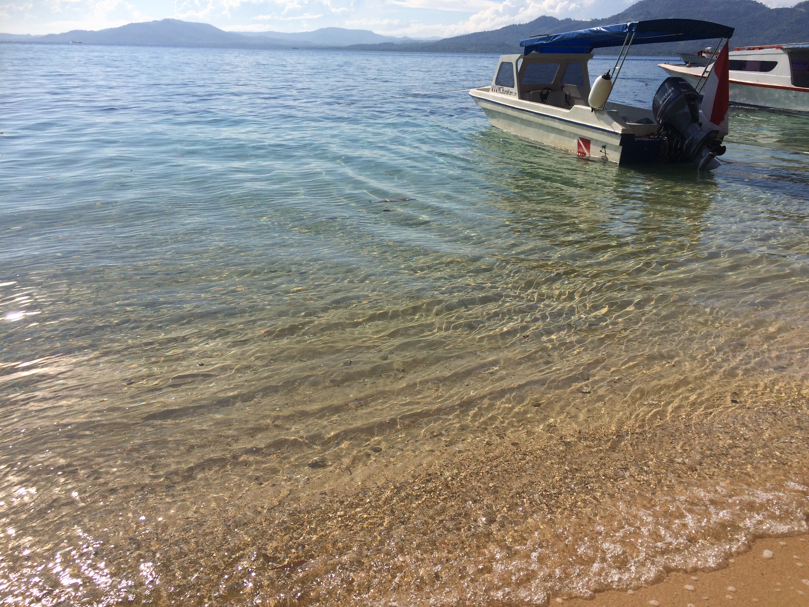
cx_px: 404
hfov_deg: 61.7
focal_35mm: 29
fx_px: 678
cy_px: 304
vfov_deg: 48.2
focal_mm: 4.15
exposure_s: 1/3731
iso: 32
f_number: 2.2
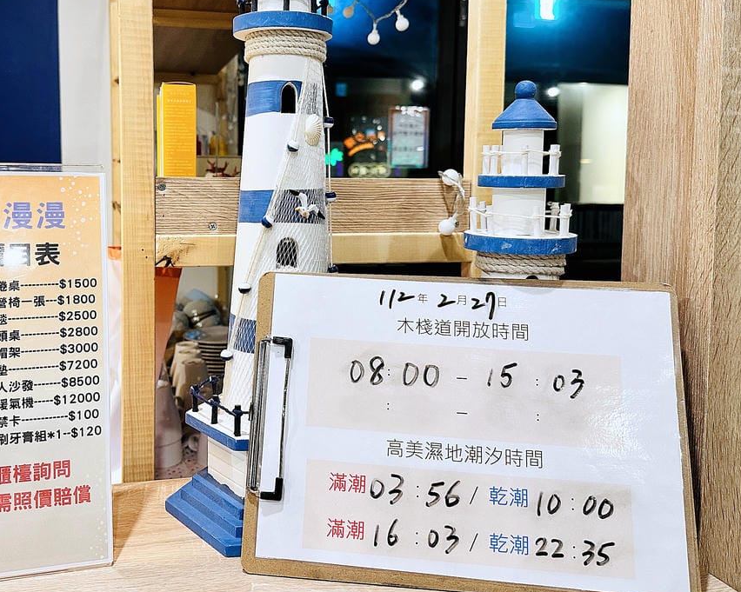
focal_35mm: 33
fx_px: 723
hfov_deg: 53.5
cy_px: 230
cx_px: 270
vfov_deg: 44.2
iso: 250
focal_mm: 6.86
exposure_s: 1/60
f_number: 1.78
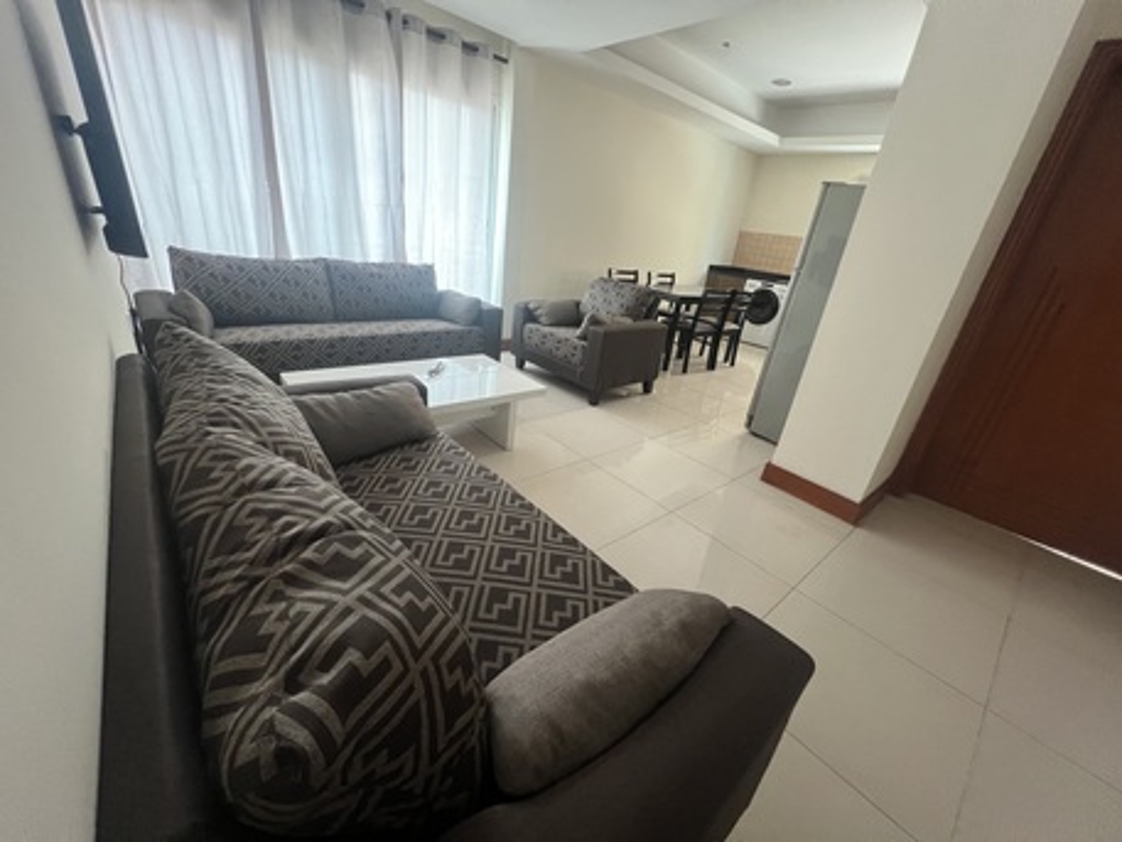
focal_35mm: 13
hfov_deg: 106.2
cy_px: 421
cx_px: 561
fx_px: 421
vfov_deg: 89.9
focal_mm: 1.57
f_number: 1.8
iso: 500
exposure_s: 1/60
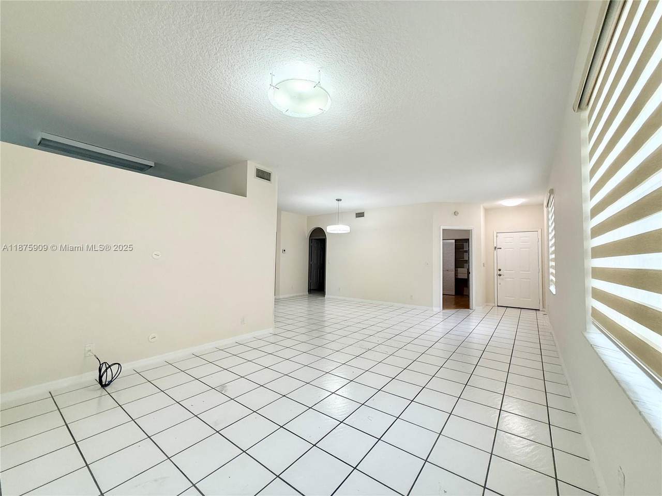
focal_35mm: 14
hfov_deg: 102.1
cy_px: 248
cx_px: 331
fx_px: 268
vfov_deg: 85.7
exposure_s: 1/120
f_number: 2.2
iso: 125
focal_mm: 2.22
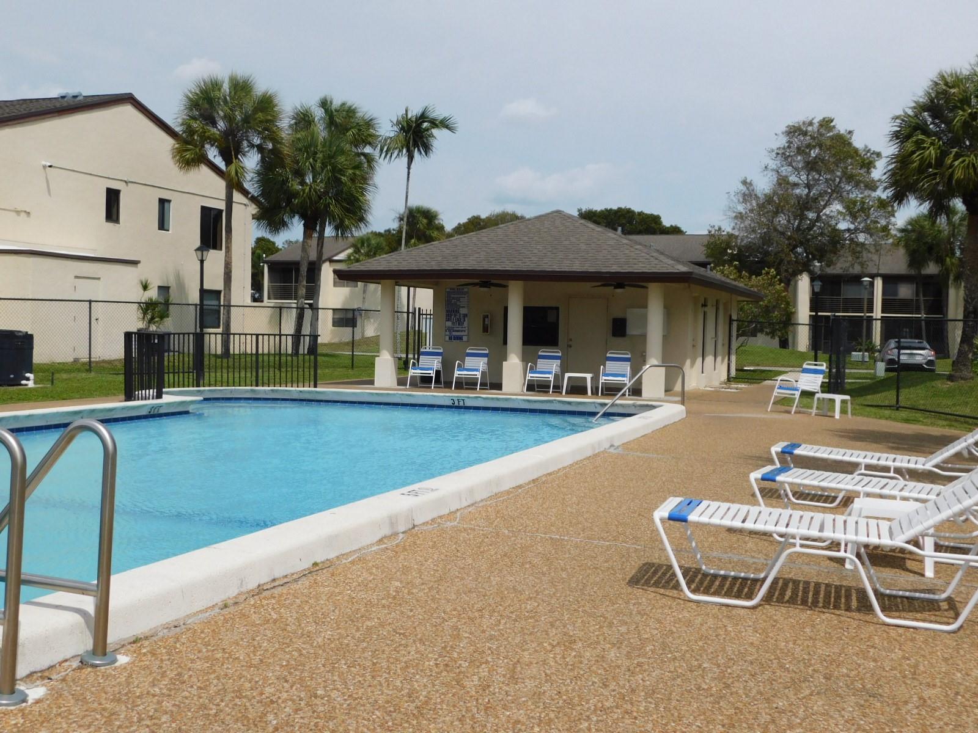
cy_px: 366
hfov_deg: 46.8
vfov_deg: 36.0
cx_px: 489
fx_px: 1130
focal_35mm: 40
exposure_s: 1/640
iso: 125
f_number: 7.2
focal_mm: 7.1
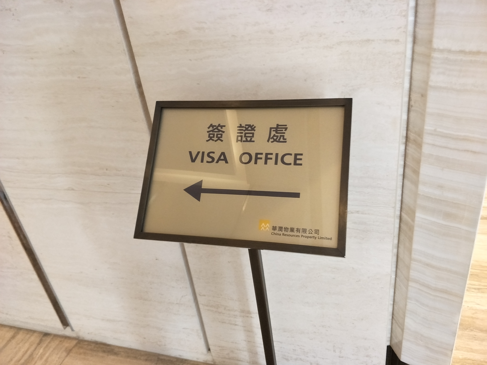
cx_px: 244
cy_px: 182
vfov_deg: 56.8
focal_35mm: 24
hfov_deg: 71.6
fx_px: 338
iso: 163
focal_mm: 4.1
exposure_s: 1/33
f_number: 1.7
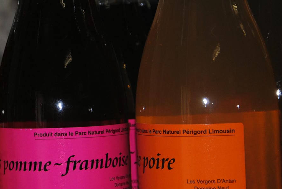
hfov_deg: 10.3
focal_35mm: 197
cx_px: -1
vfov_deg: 7.0
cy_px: 102
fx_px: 1545
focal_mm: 58
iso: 200
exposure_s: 1/60
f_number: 5
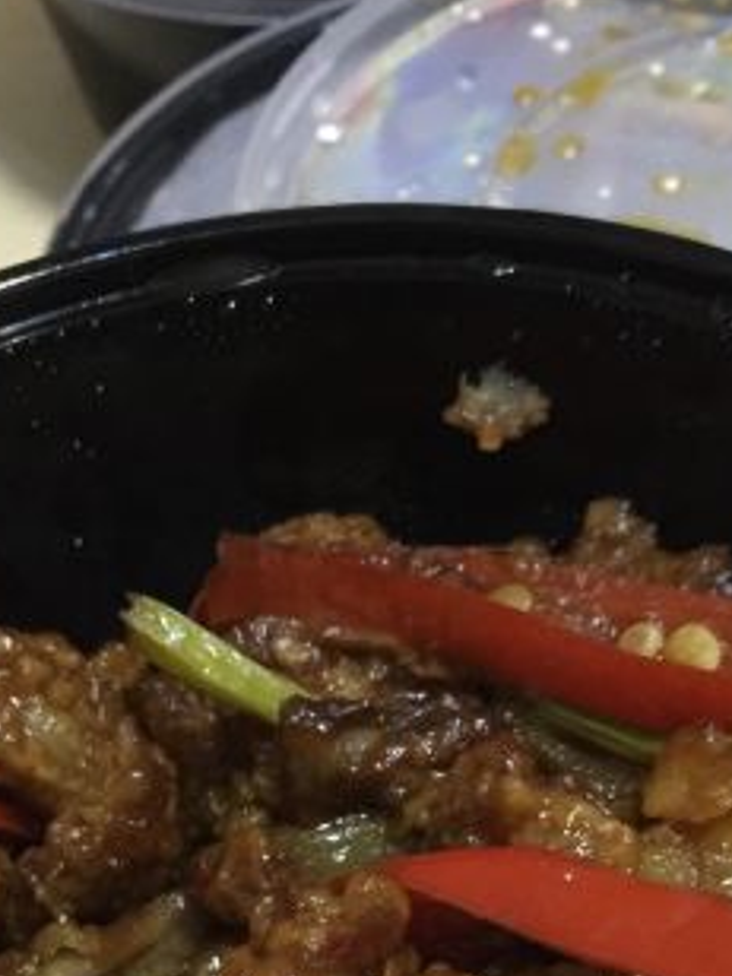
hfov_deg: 22.2
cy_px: 1014
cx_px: 331
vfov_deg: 27.4
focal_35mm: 66
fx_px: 1861
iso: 160
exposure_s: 1/8
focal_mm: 4.15
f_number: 2.2
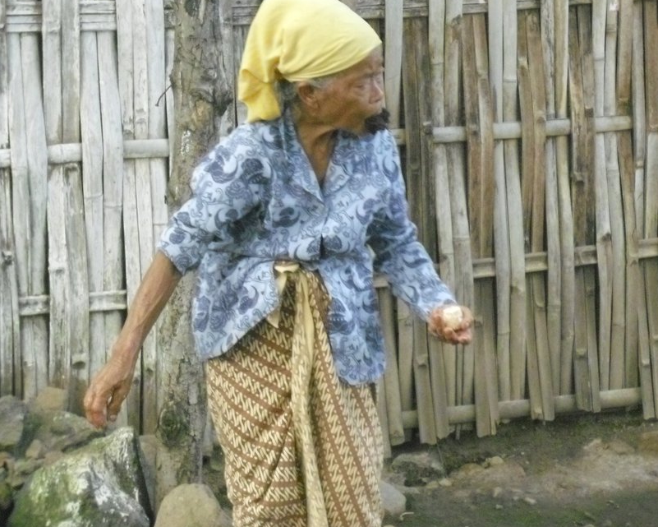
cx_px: 406
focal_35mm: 141
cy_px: 228
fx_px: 2746
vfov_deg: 11.0
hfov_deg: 13.7
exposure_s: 1/80
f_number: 5.2
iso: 800
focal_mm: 18.6
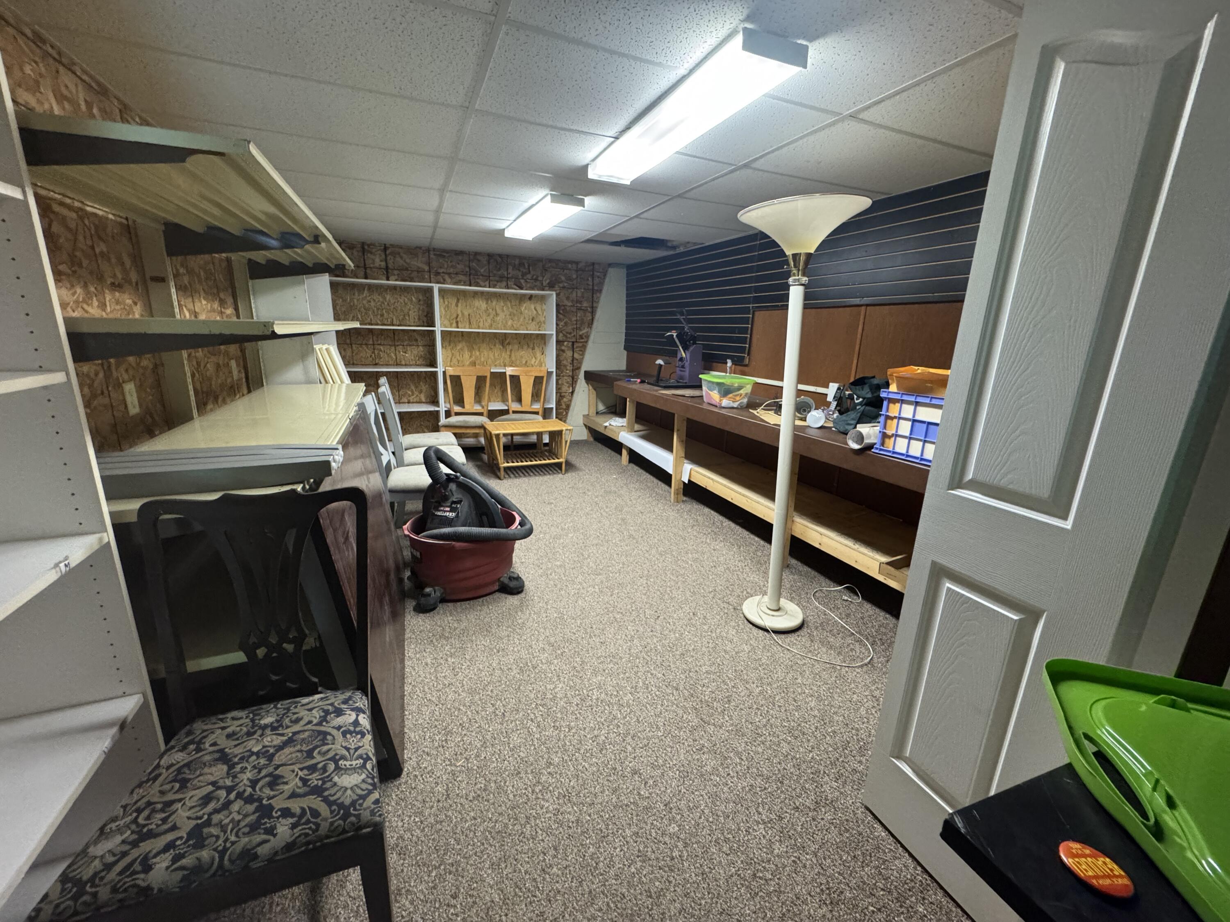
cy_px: 461
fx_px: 497
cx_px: 615
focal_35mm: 14
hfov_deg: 102.1
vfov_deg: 85.7
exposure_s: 1/60
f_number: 2.2
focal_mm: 2.22
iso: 640
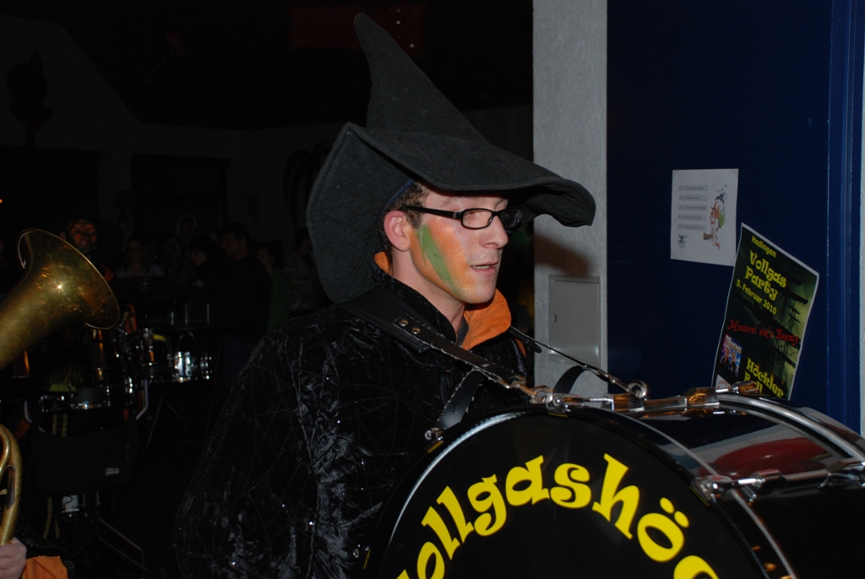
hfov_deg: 37.8
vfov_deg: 25.8
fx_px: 1263
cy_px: 290
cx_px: 432
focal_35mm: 52
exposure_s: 1/60
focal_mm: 35
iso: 200
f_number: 4.5
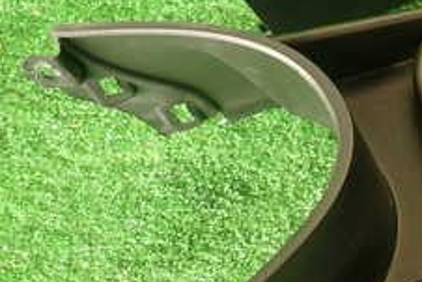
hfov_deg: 26.2
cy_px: 129
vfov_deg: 19.8
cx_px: 500
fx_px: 809
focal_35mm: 69
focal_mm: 4.5
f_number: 2
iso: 200
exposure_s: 1/30
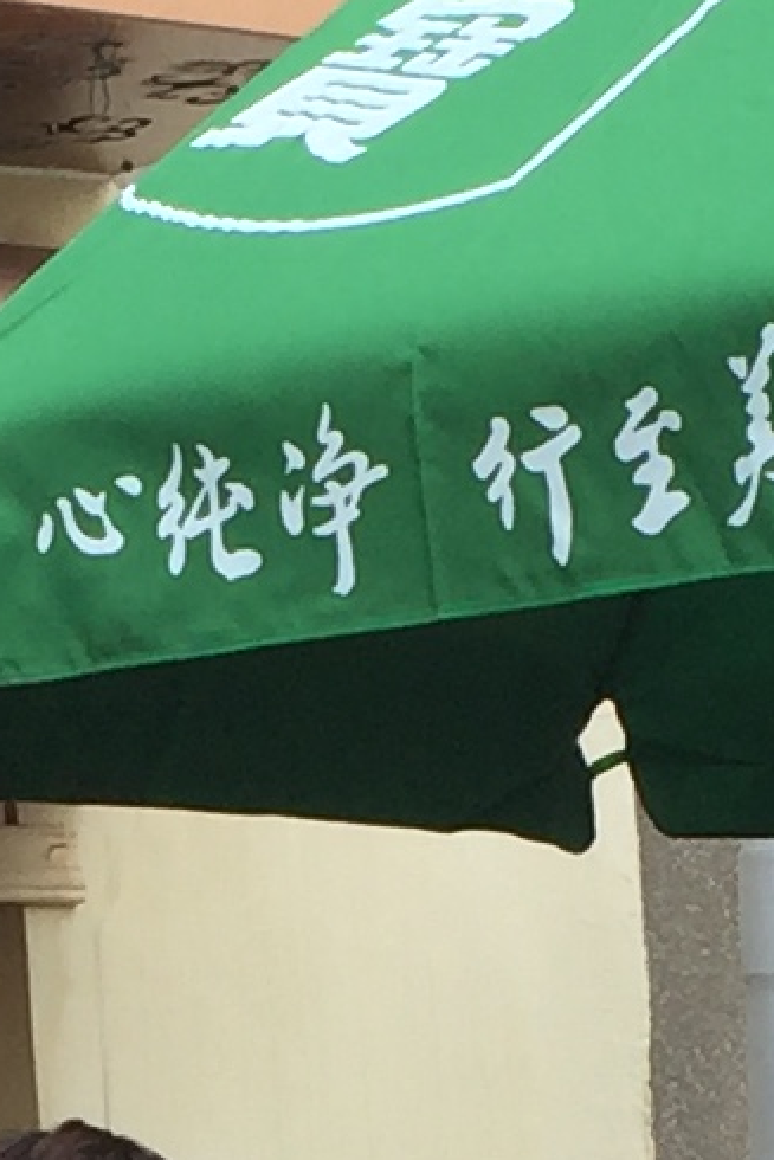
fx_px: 6477
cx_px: 140
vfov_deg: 10.1
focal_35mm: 201
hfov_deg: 6.8
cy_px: 1326
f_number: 2.2
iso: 32
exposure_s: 1/670
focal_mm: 4.15
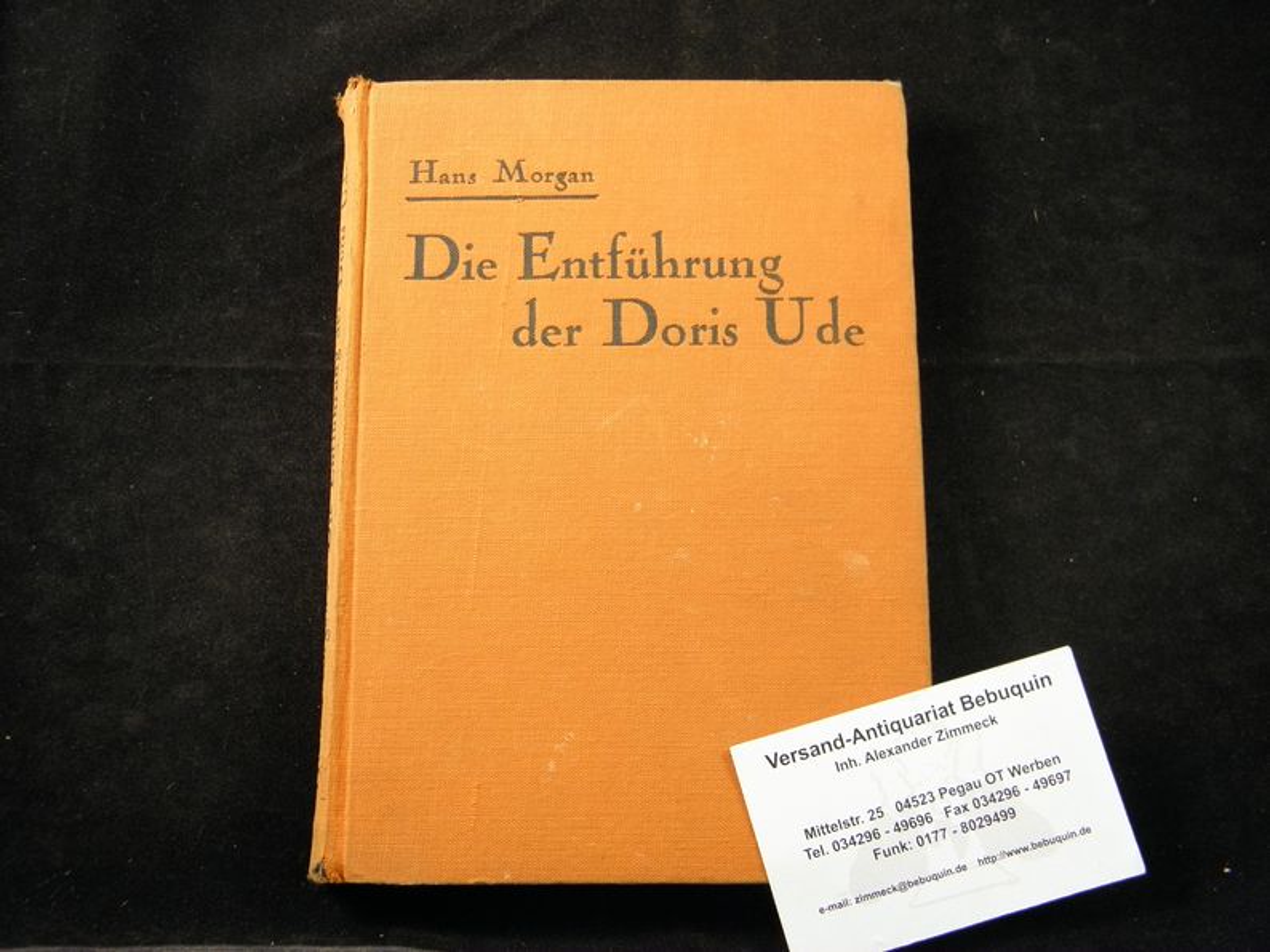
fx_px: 1430
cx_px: 635
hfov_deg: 47.9
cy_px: 476
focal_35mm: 39
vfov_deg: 36.8
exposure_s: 1/20
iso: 200
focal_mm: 7.1
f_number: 3.8
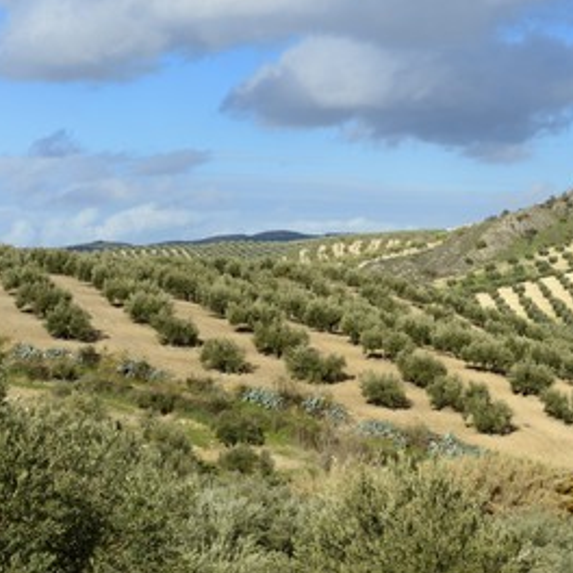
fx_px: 2154
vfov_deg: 15.2
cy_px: 286
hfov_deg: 15.1
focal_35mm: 115
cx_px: 432
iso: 400
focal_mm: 85
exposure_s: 1/320
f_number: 14
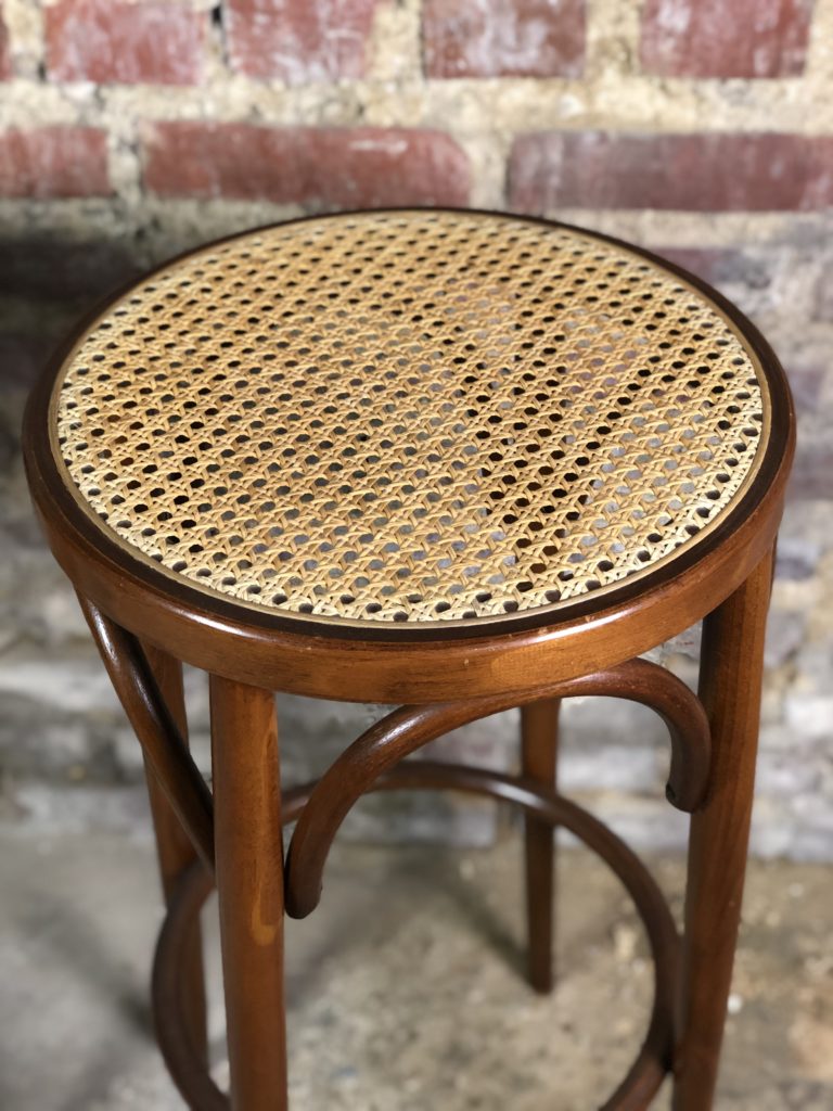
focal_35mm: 52
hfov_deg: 28.0
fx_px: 1668
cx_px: 416
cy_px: 556
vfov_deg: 36.8
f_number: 2.4
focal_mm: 6
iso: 125
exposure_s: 1/33
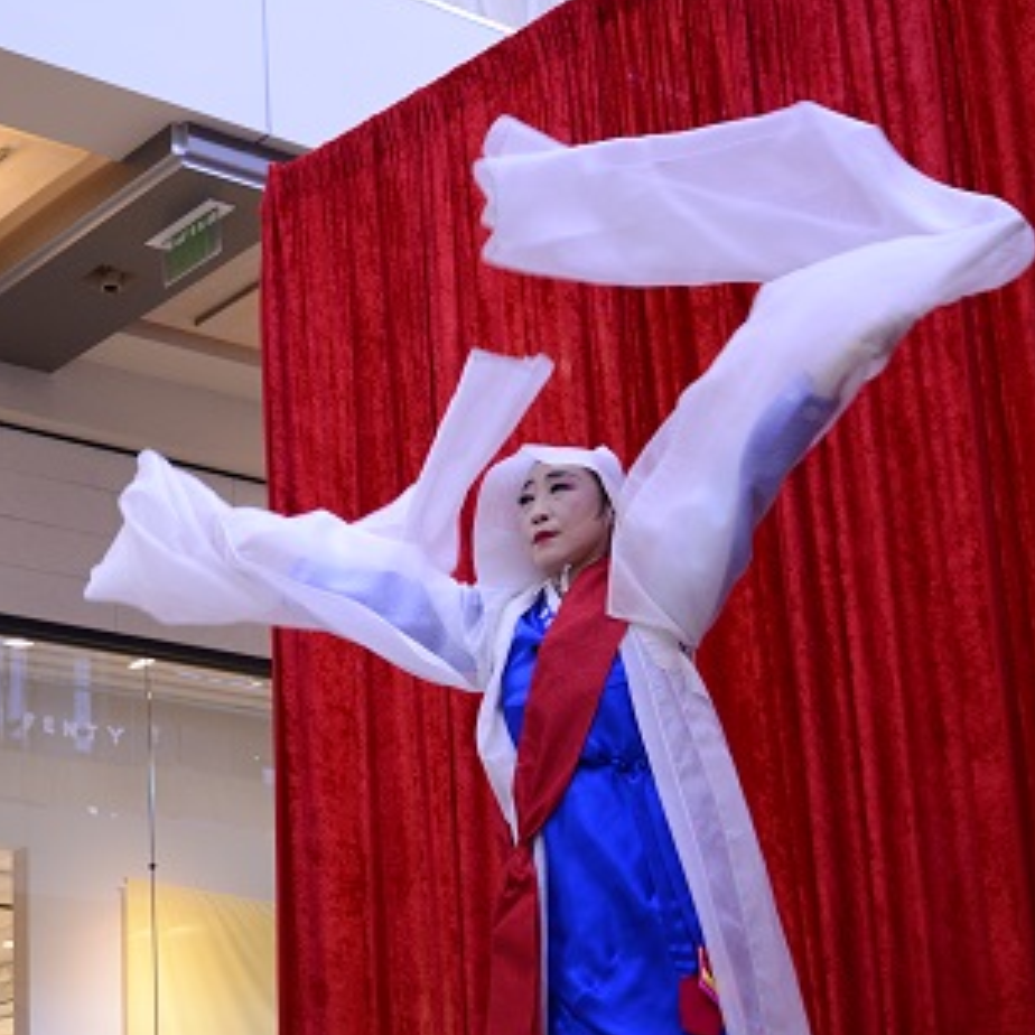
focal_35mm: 74
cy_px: 581
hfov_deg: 23.3
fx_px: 2503
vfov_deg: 23.3
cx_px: 423
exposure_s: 1/125
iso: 1000
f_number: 4.5
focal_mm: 32
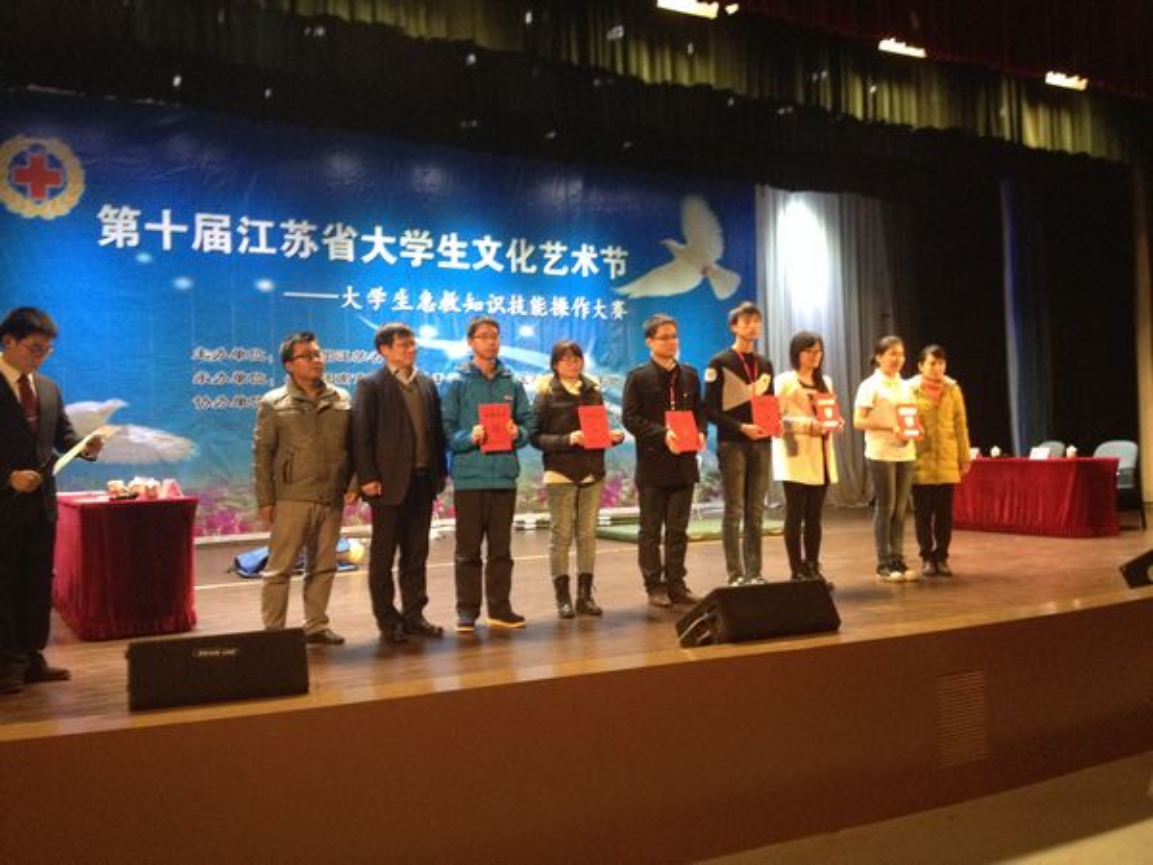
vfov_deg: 40.7
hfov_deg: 52.6
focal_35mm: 35
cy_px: 432
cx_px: 576
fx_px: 1166
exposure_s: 1/20
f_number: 2.4
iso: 320
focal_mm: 4.28
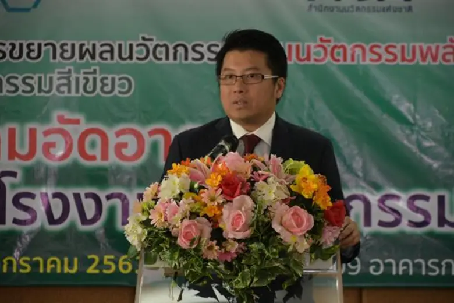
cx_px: 227
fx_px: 2194
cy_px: 152
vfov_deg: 7.9
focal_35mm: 174
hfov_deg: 11.8
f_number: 5.6
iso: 1600
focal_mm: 116
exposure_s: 1/100
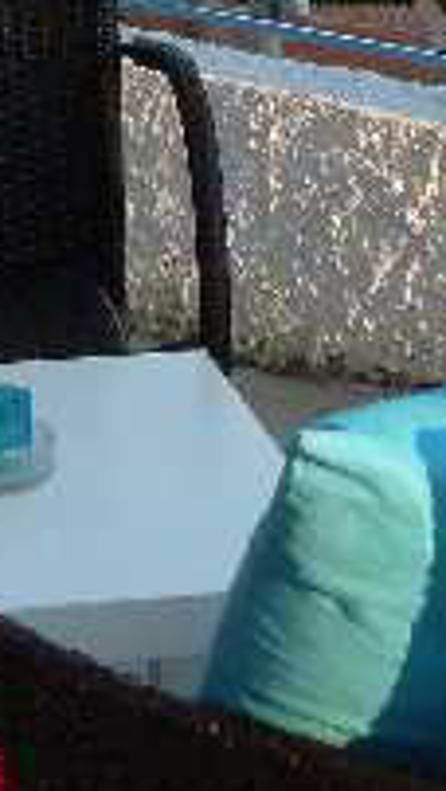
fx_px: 3985
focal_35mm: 190
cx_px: 98
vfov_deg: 10.9
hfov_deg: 6.4
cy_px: -364
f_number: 3.7
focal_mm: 7.3
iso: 320
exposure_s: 1/500
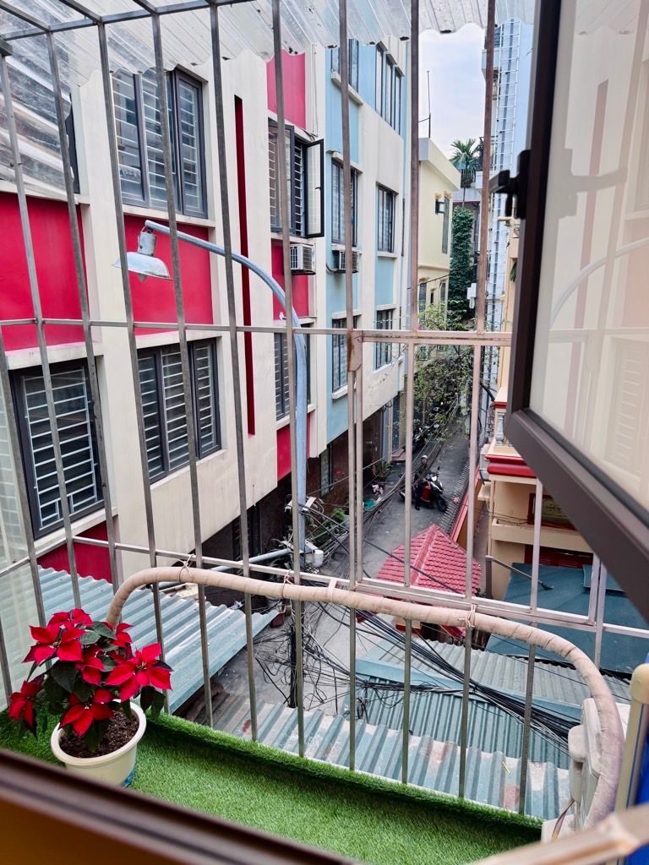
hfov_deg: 56.8
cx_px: 324
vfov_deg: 71.6
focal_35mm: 24
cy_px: 432
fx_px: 600
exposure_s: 1/100
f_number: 1.78
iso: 125
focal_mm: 6.76
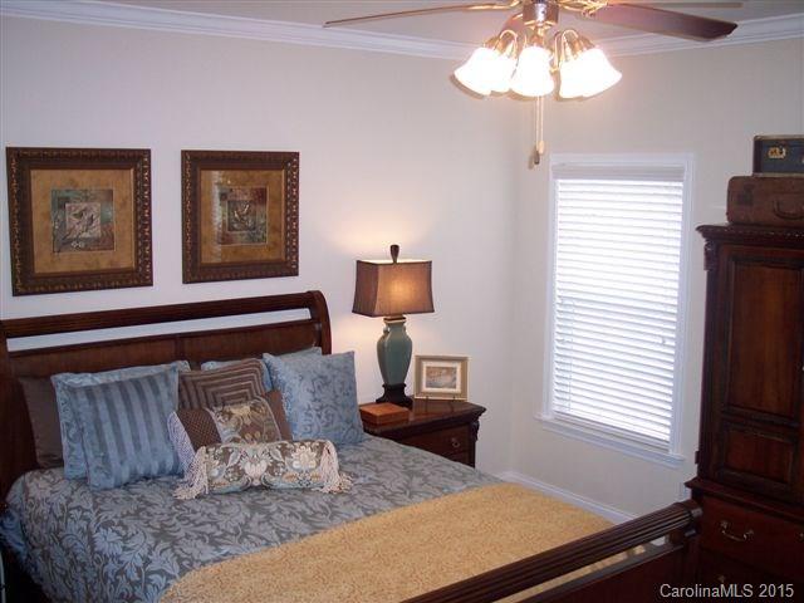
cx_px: 402
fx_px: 906
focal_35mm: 39
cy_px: 302
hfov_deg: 47.9
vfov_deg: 36.8
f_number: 2.8
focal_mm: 8
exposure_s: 1/60
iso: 140
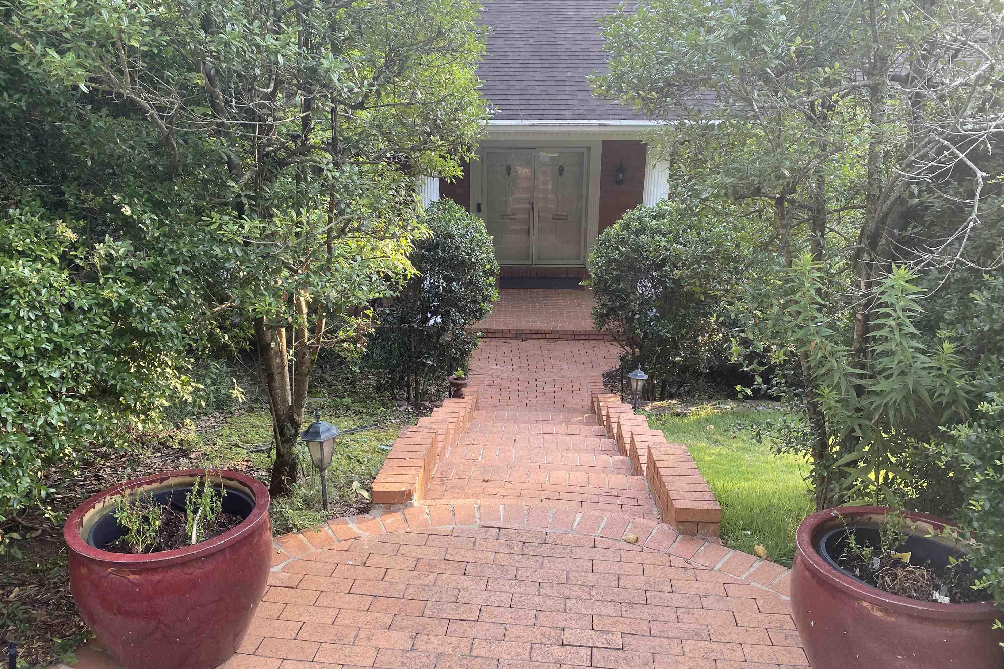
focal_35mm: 28
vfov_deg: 46.4
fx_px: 781
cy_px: 315
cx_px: 485
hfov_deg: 65.5
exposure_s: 1/122
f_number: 1.8
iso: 40
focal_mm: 4.25
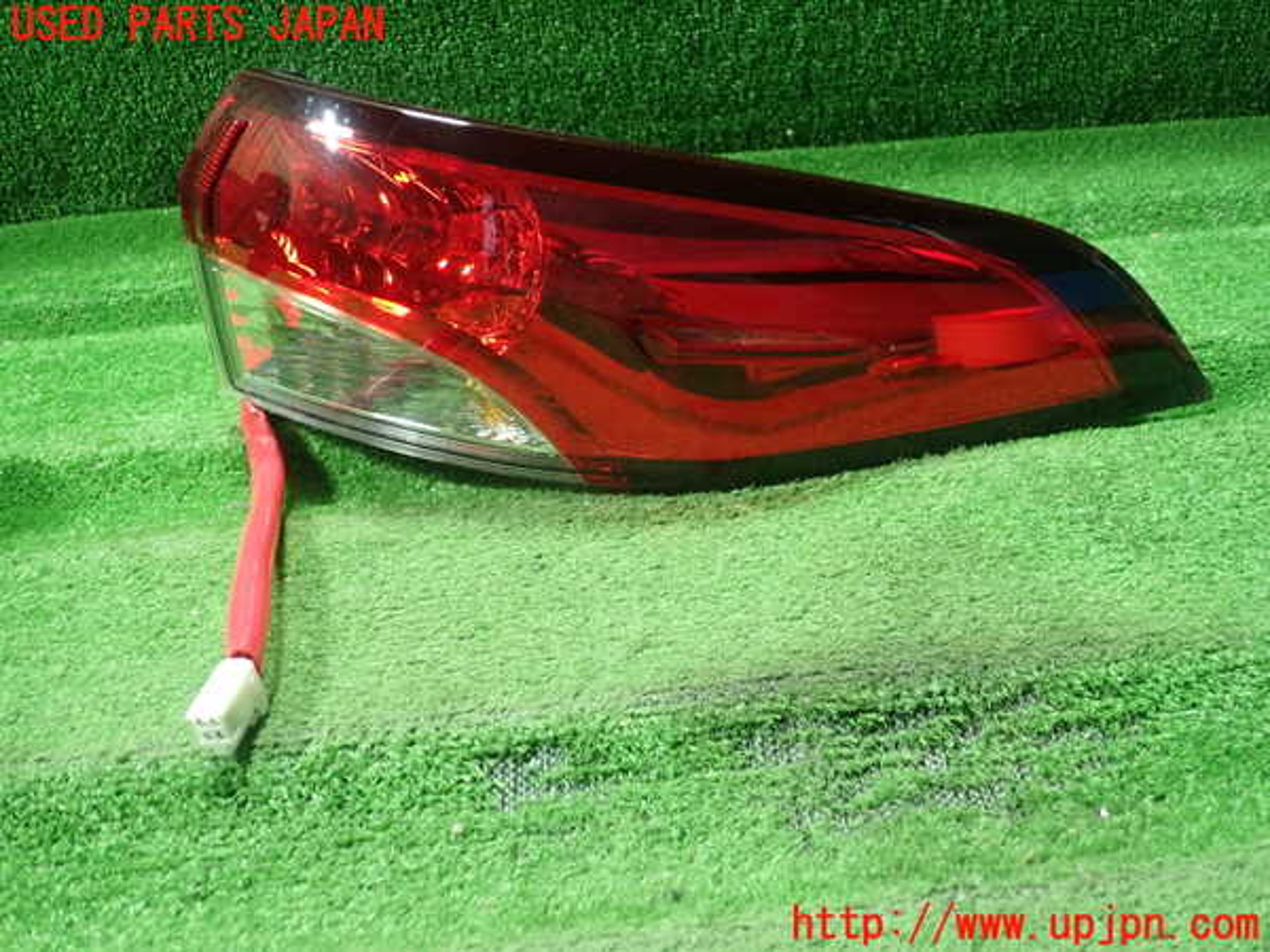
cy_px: 476
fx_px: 1101
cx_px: 635
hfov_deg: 60.0
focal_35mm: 30
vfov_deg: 46.8
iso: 800
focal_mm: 5.5
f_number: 2.3
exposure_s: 1/125
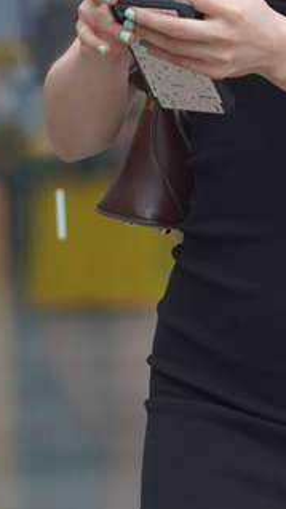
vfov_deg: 2.7
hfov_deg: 1.5
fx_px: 10792
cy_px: 310
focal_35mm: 799
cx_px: 248
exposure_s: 1/800
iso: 400
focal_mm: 135
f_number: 4
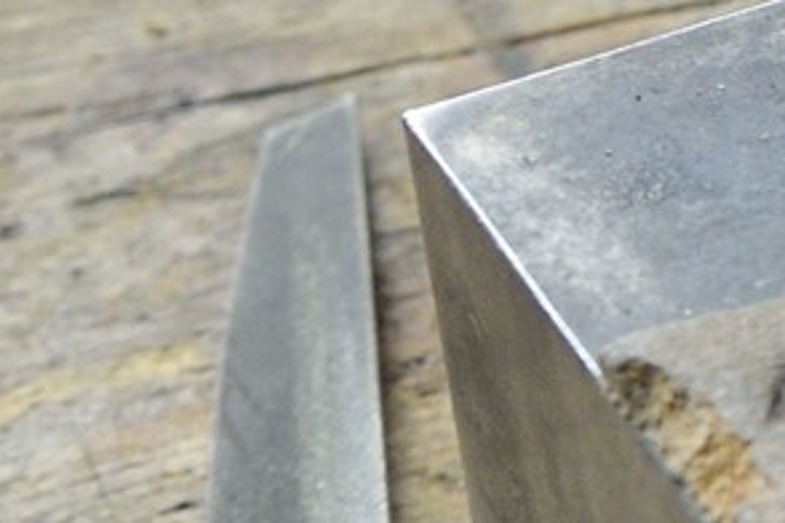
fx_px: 4513
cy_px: -92
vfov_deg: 6.6
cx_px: 2117
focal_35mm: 207
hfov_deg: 8.7
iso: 800
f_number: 7.1
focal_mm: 38
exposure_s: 1/200
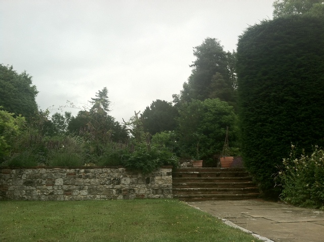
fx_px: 327
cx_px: 162
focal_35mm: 35
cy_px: 121
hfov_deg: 52.7
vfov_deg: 40.6
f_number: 2.8
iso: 80
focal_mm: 3.85
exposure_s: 1/286
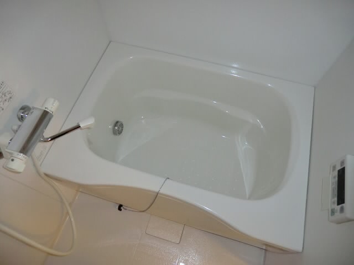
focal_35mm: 24
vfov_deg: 56.8
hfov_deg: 71.6
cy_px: 132
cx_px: 177
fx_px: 245
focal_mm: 4.3
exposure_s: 1/50
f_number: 3.2
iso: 400
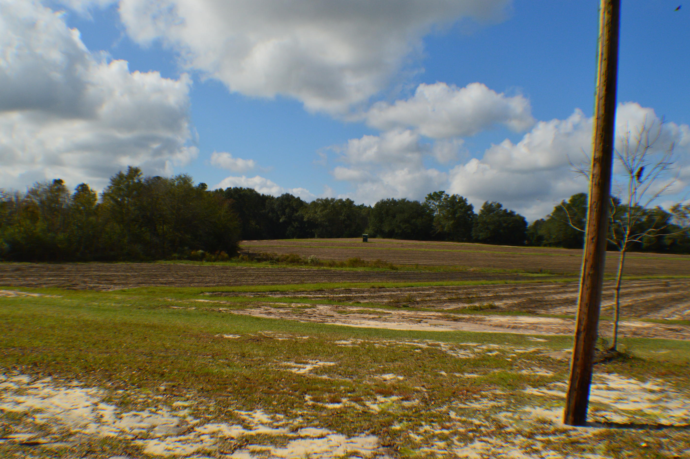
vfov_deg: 32.6
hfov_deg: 47.4
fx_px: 785
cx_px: 352
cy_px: 241
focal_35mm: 41
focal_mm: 26
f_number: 11
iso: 360
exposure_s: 1/500
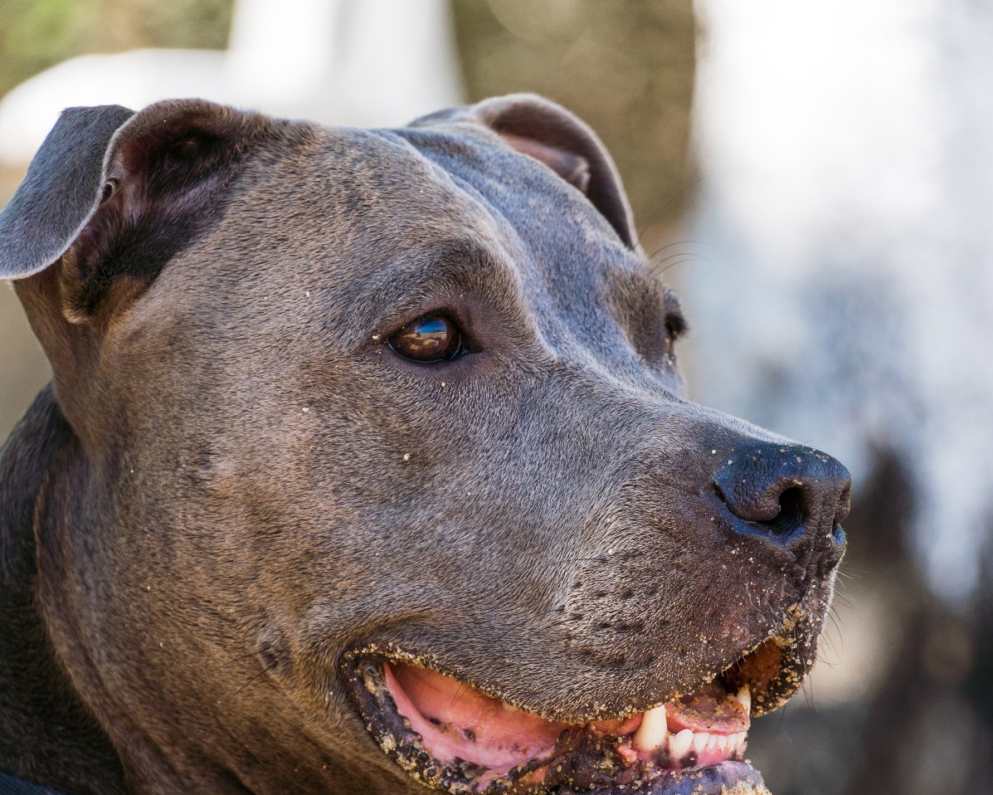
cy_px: 667
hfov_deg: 6.8
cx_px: 497
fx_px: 8398
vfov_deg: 5.4
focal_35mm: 286
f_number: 5.6
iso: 100
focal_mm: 135
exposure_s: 1/320
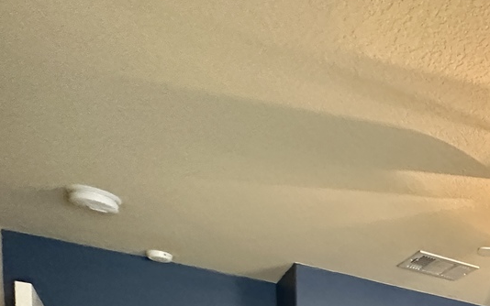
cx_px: 628
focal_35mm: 40
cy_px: 477
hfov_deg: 35.1
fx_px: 534
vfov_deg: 24.0
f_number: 2.2
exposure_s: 1/60
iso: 800
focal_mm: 2.22
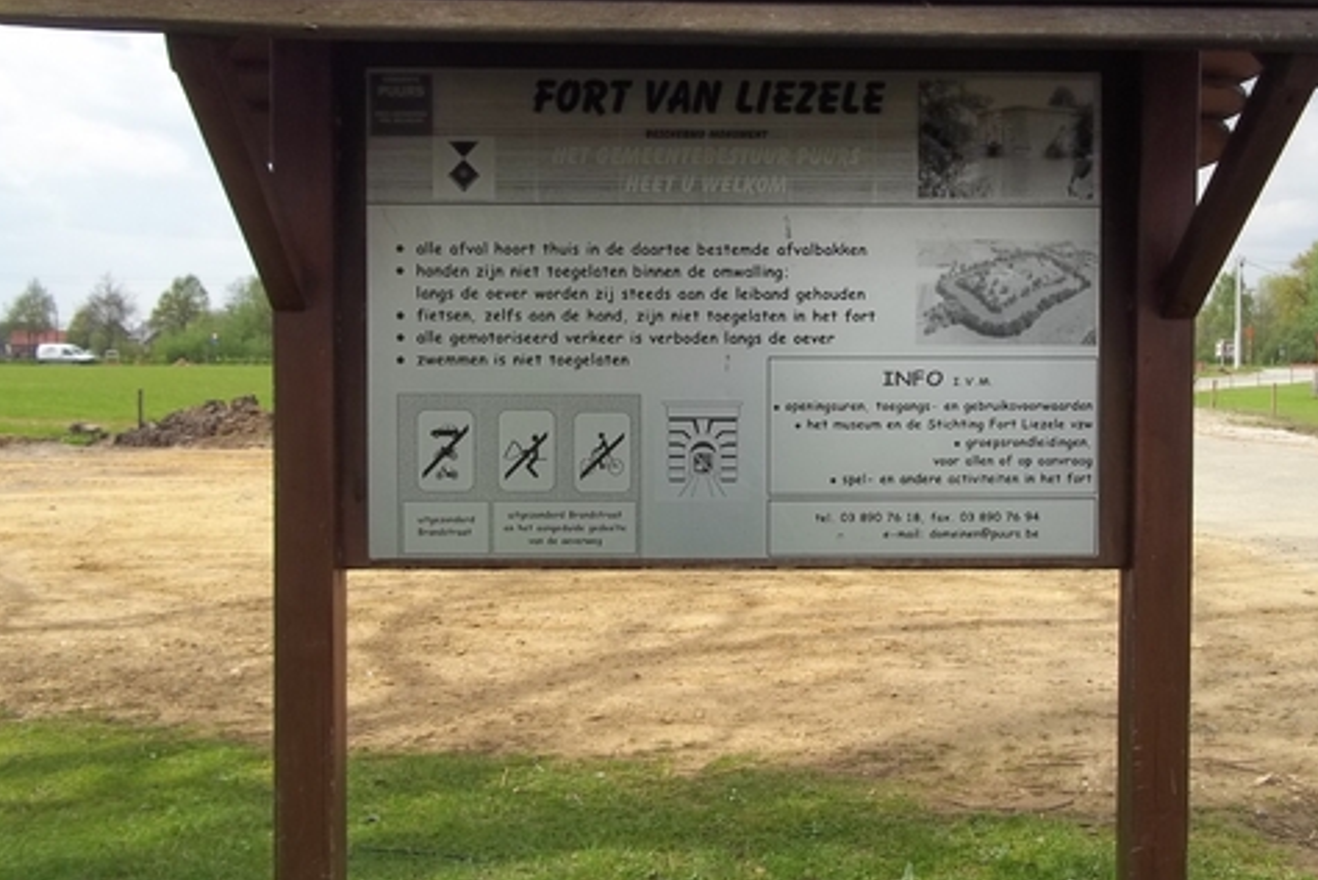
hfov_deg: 46.3
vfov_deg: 31.9
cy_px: 464
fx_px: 1538
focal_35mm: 42
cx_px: 744
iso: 64
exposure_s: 1/80
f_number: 8.8
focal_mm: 5.7
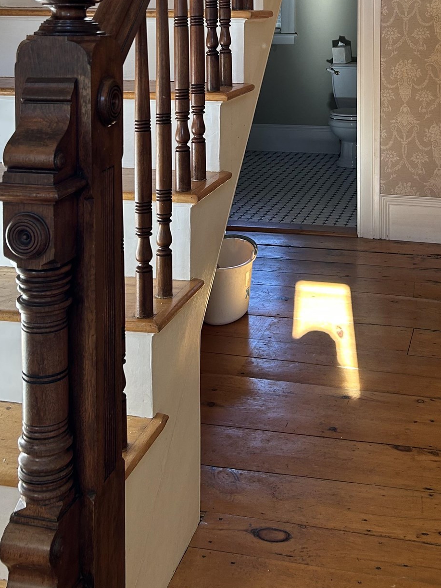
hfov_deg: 29.6
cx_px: 274
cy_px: 70
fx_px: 832
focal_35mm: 49
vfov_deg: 36.7
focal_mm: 5.7
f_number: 1.5
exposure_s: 1/121
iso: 80
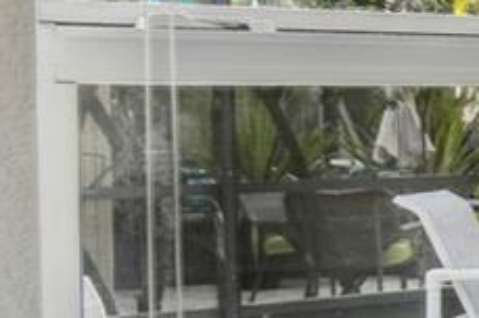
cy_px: 128
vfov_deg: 13.0
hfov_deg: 10.0
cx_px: 1621
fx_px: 1395
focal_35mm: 105
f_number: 7.1
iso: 100
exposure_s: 1/50
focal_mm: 10
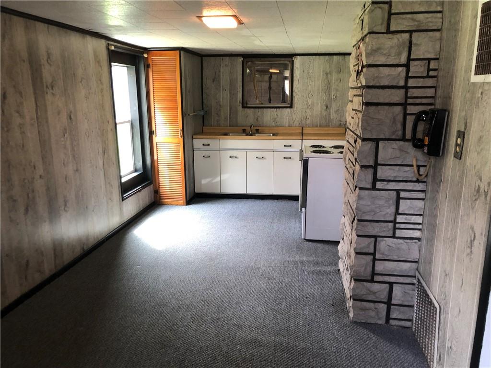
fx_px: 397
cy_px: 184
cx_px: 246
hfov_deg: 63.4
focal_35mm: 28
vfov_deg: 49.7
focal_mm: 3.99
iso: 50
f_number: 1.8
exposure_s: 1/15
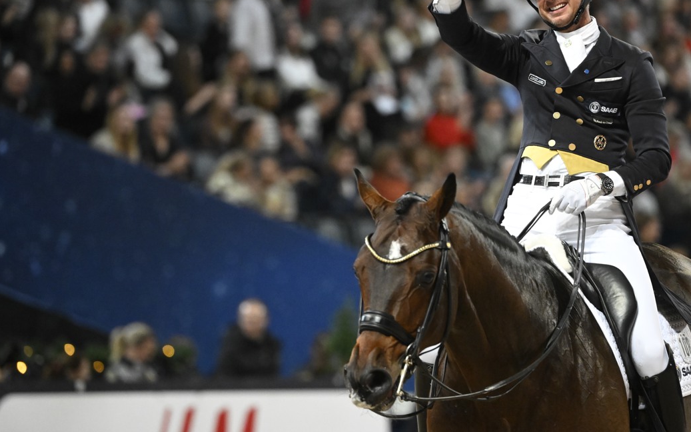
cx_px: 398
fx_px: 7043
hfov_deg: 5.6
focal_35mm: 374
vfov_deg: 3.5
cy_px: 180
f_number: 4
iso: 6400
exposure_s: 1/640
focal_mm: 280
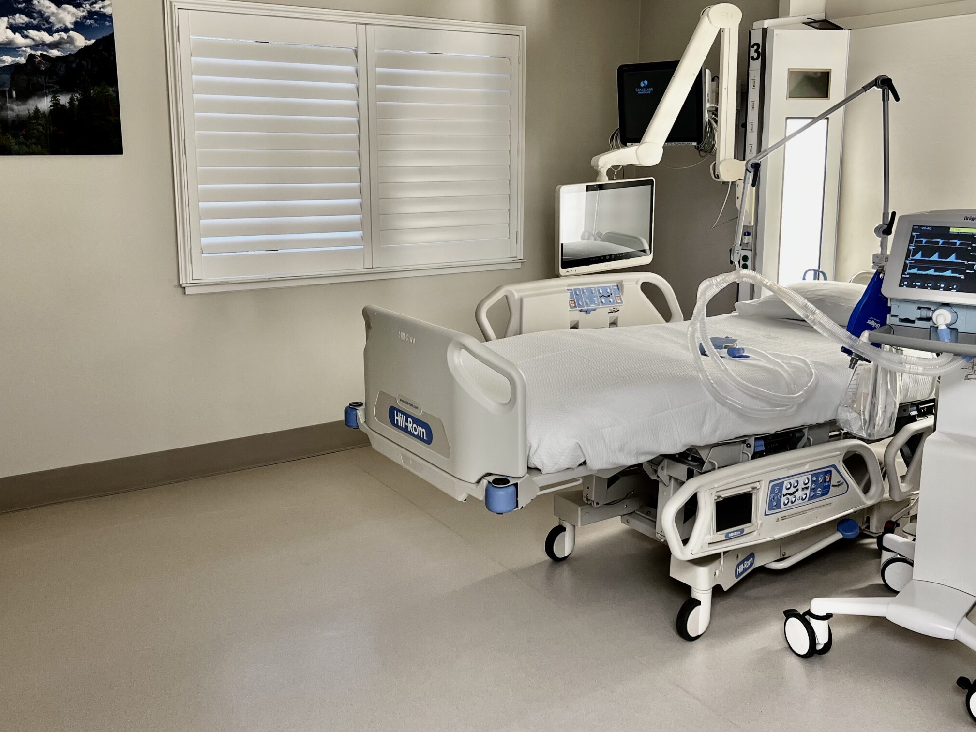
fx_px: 930
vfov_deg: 42.8
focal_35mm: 33
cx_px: 486
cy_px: 305
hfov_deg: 55.3
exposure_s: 1/60
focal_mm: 5.7
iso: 80
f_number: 1.5
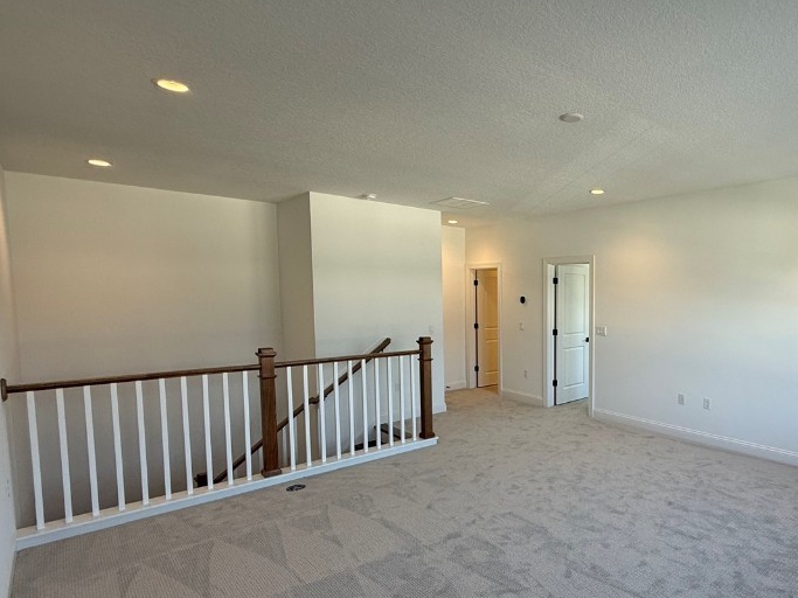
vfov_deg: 63.3
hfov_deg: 74.4
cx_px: 581
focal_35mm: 21
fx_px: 484
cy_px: 332
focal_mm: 2.22
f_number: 2.2
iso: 80
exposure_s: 1/120
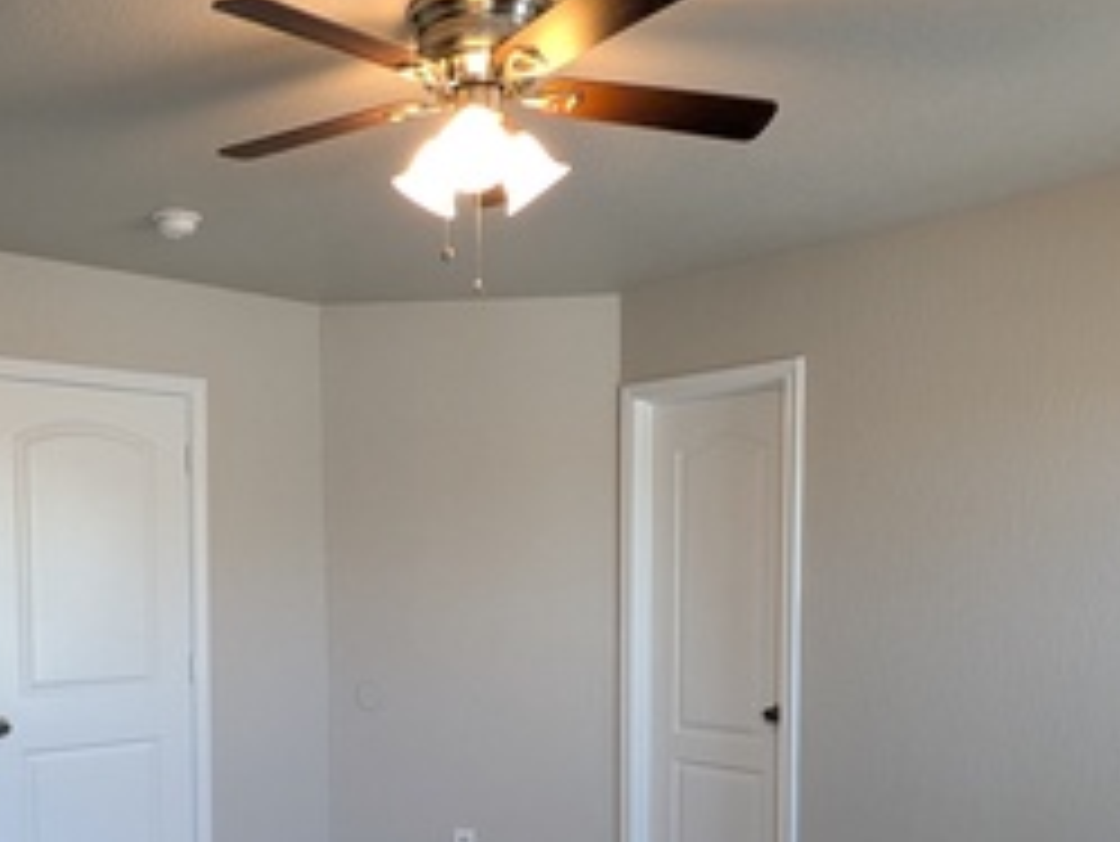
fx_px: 1165
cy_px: 639
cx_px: 387
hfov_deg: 50.5
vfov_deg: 38.6
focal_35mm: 36
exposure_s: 1/24
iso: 96
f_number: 2.2
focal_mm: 1.83
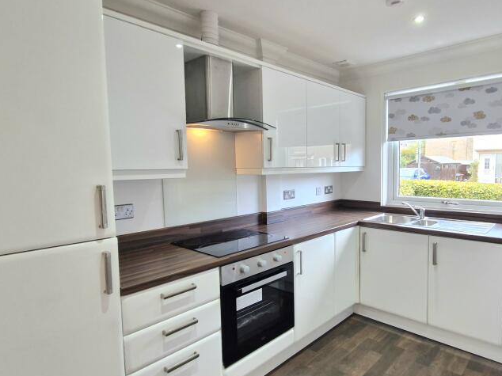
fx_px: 304
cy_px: 198
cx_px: 301
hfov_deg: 78.1
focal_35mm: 21
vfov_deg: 63.4
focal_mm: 1.74
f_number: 2.2
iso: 125
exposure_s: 1/50
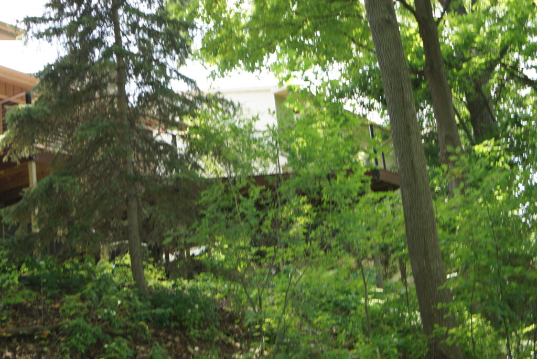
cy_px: 180
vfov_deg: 25.8
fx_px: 784
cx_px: 268
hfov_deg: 37.8
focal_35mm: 52
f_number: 5
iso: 125
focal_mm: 35
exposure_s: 1/60
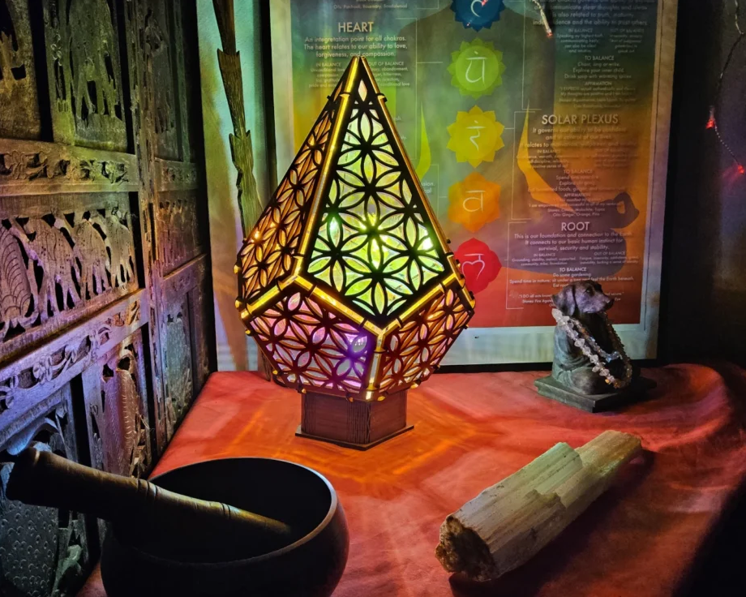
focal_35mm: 25
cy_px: 308
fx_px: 552
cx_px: 355
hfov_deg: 68.1
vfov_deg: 56.8
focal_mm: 3.08
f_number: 2
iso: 320
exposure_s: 1/120
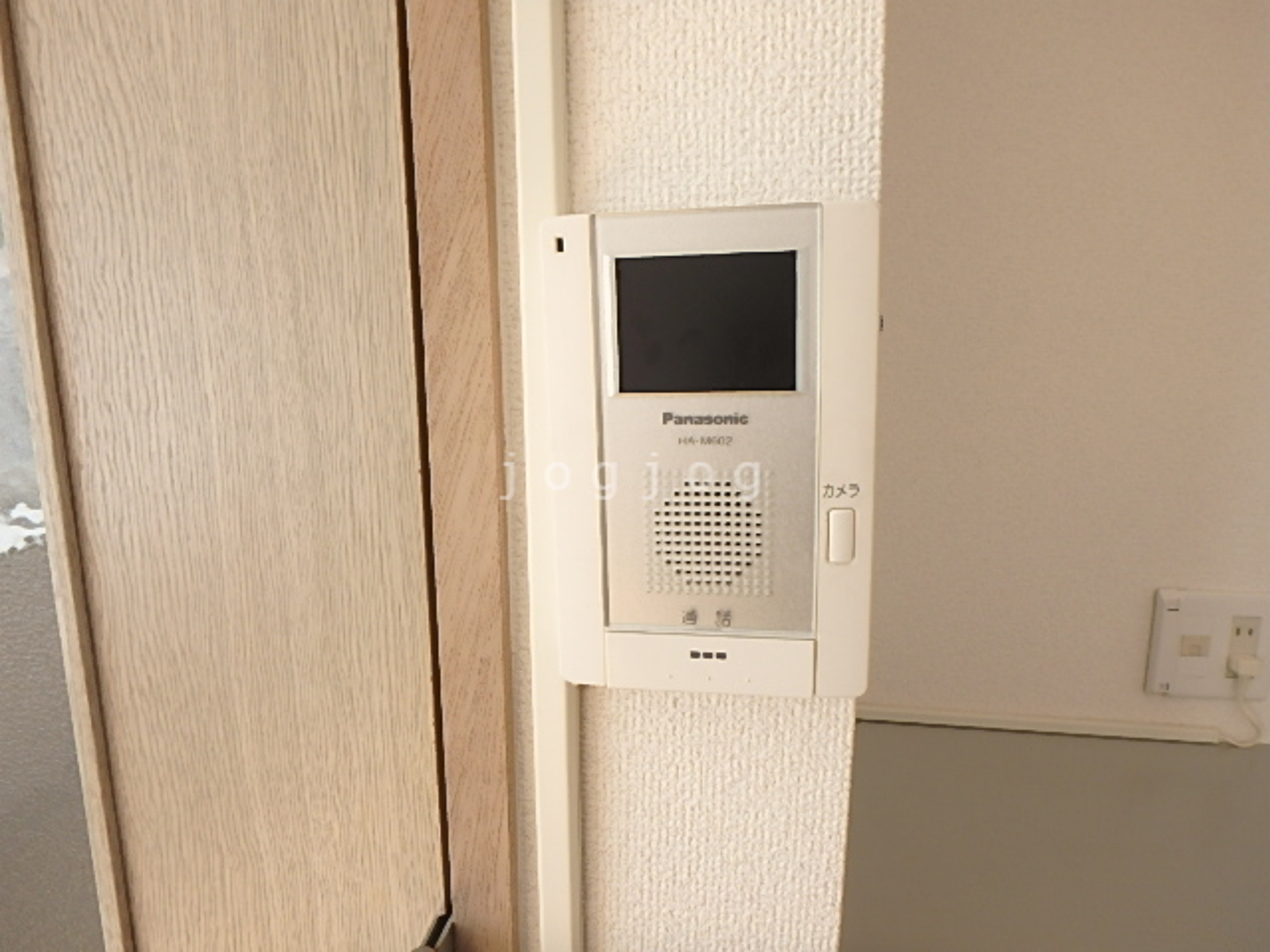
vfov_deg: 63.4
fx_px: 770
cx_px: 635
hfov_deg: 79.0
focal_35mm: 21
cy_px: 476
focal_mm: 3.7
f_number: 3.5
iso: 125
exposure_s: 1/60
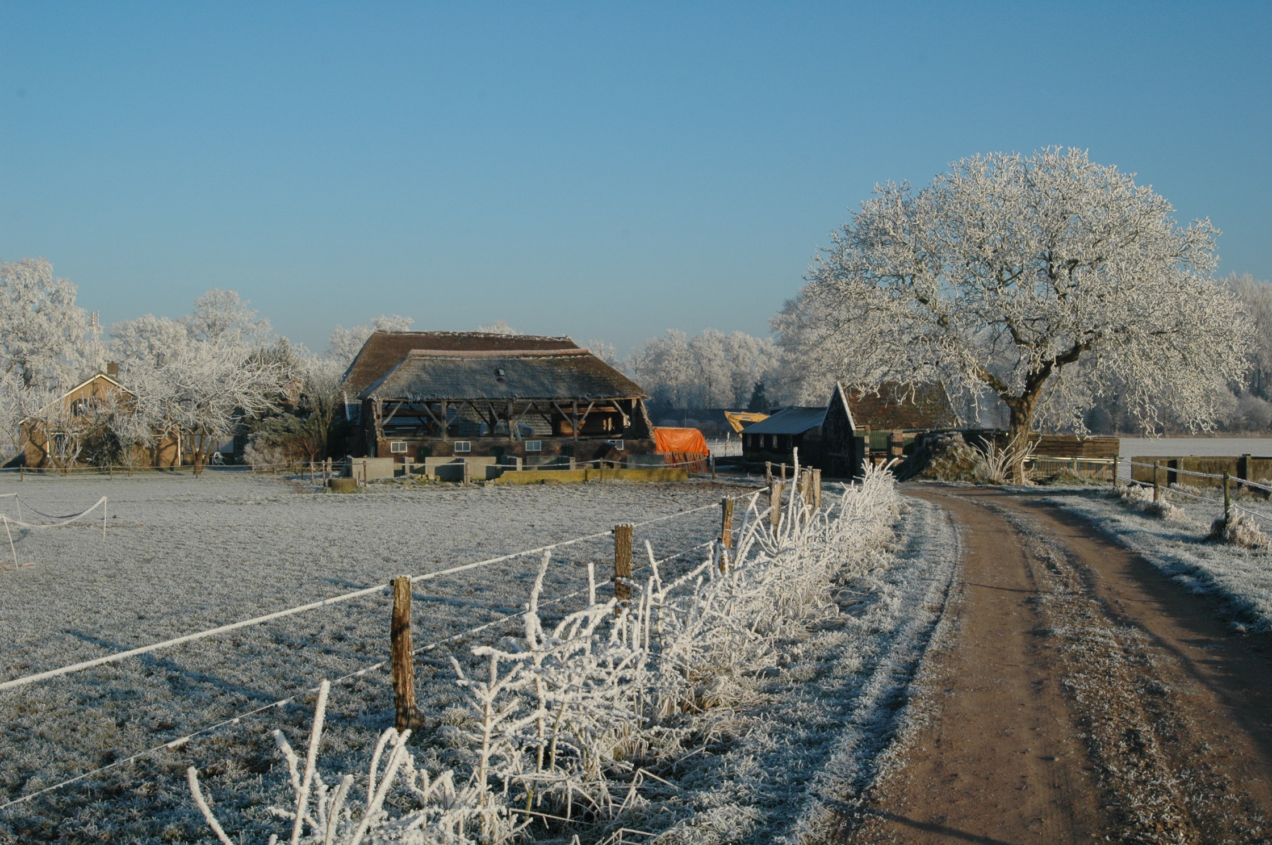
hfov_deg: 46.4
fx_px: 1482
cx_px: 636
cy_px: 422
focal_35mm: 42
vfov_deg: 31.8
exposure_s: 1/320
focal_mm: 28
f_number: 9
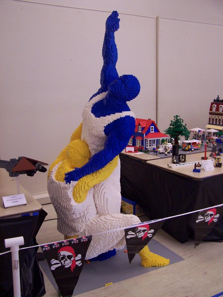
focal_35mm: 38
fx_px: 326
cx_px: 112
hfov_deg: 37.7
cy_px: 148
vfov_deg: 49.0
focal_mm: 6.3
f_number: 2.8
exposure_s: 1/20
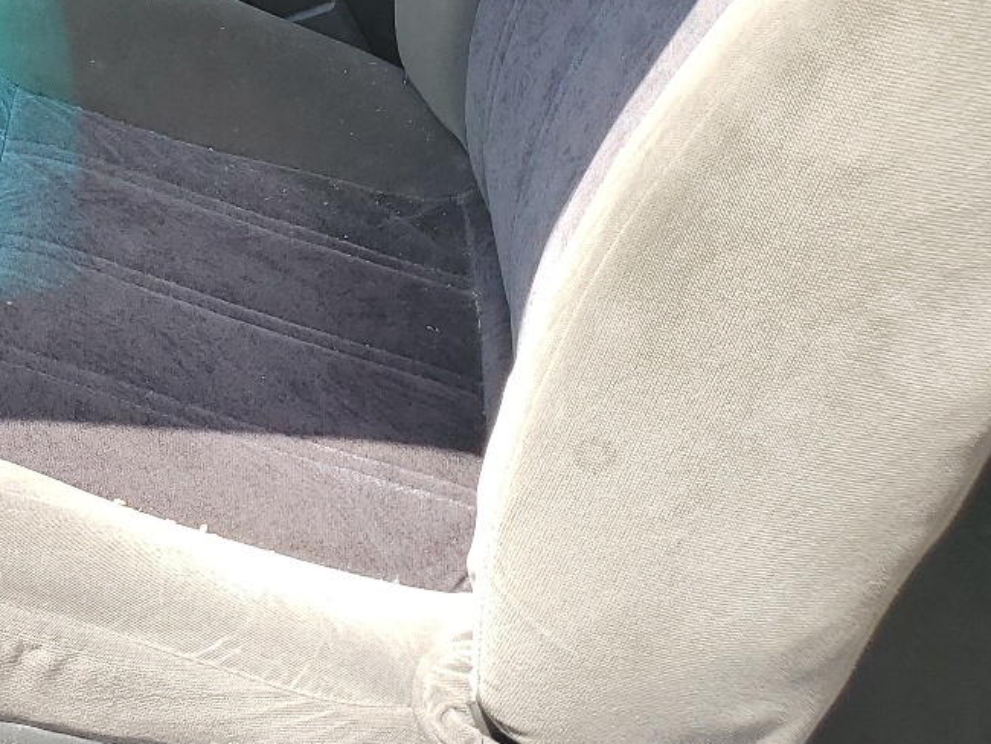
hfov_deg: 27.3
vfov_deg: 22.2
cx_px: -137
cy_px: 32
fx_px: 1833
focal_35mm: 64
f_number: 1.5
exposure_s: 1/476
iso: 50
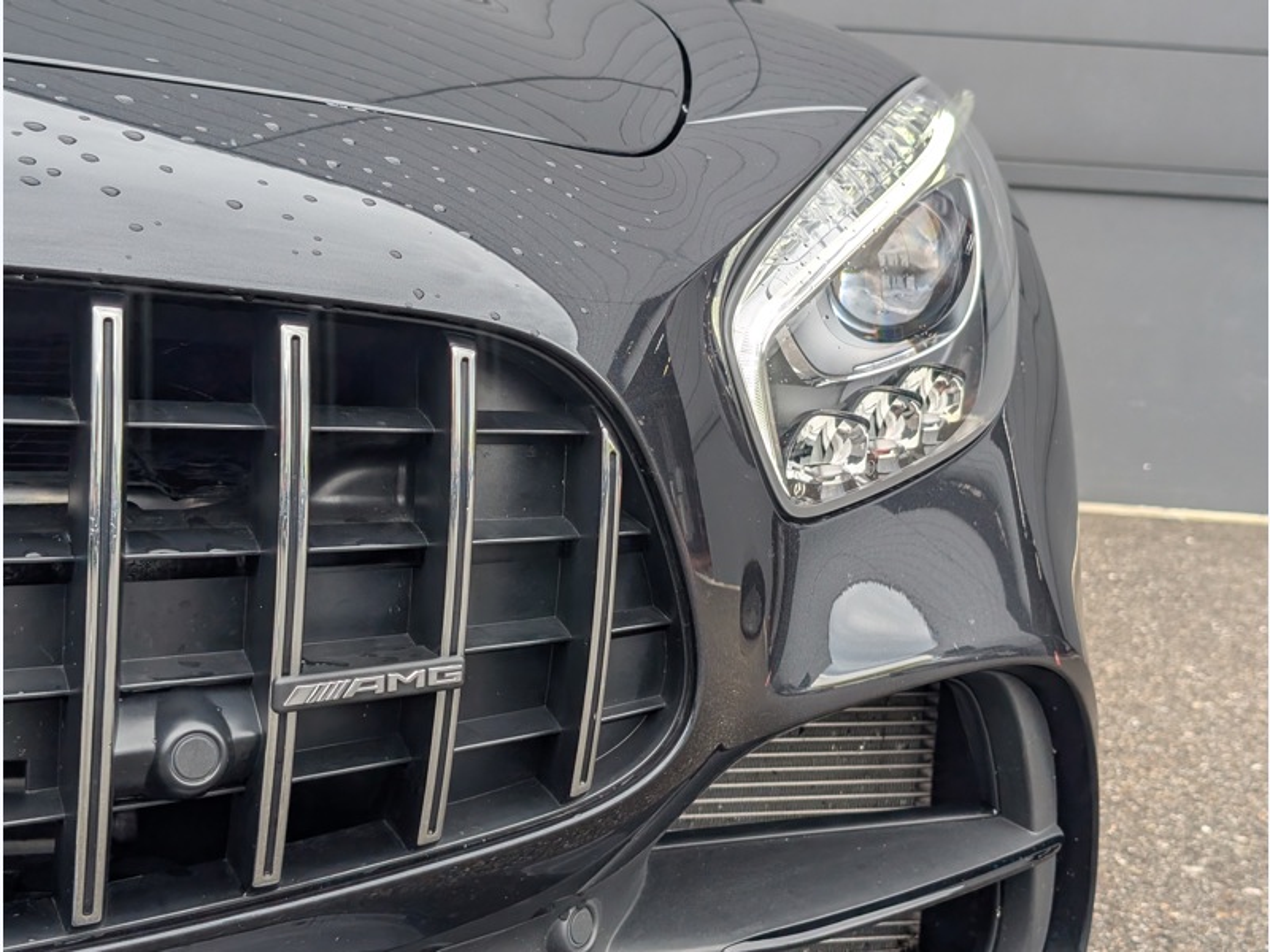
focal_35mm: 49
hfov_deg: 38.9
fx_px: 1798
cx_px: 635
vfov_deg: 29.7
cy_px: 476
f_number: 1.68
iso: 37
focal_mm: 6.9
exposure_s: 1/397
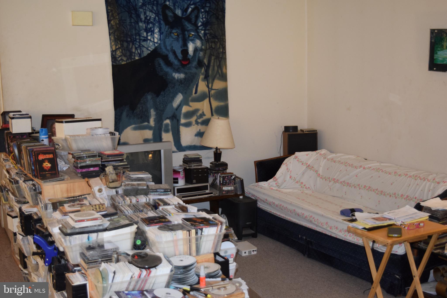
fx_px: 577
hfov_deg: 42.3
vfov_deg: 28.9
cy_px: 149
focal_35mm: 46
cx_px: 224
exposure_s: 1/60
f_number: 4.2
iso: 1100
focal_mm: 31
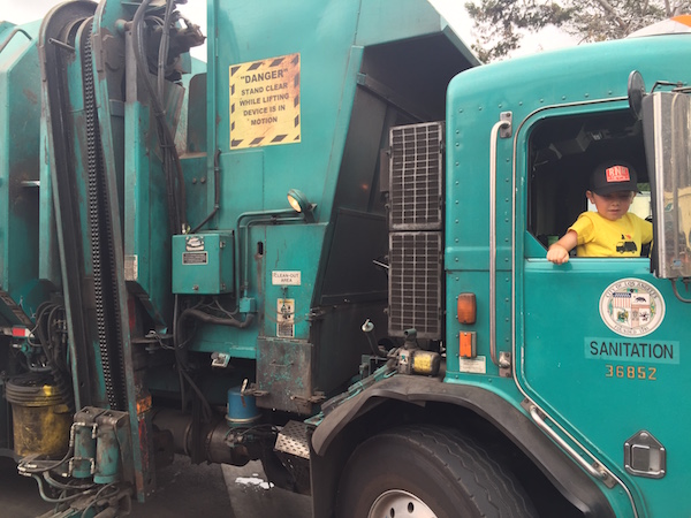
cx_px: 346
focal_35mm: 29
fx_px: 579
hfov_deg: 61.7
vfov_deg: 48.2
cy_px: 259
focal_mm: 4.15
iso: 32
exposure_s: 1/353
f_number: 2.2
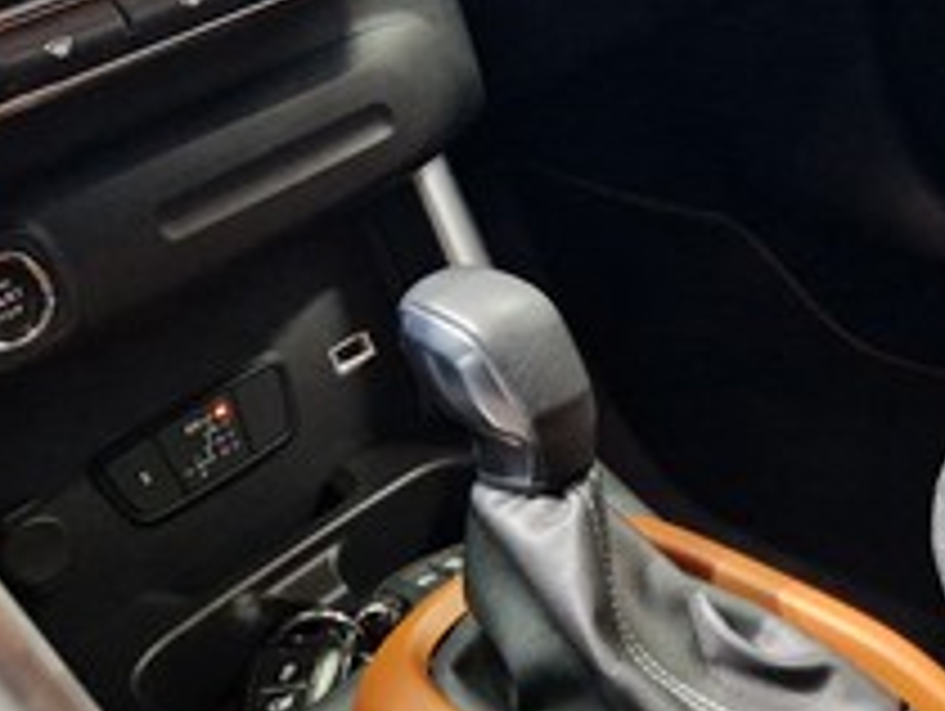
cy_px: 104
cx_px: 1035
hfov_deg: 25.7
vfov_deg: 20.7
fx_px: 1913
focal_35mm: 70
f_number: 1.8
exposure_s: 1/100
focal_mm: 5.4
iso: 640
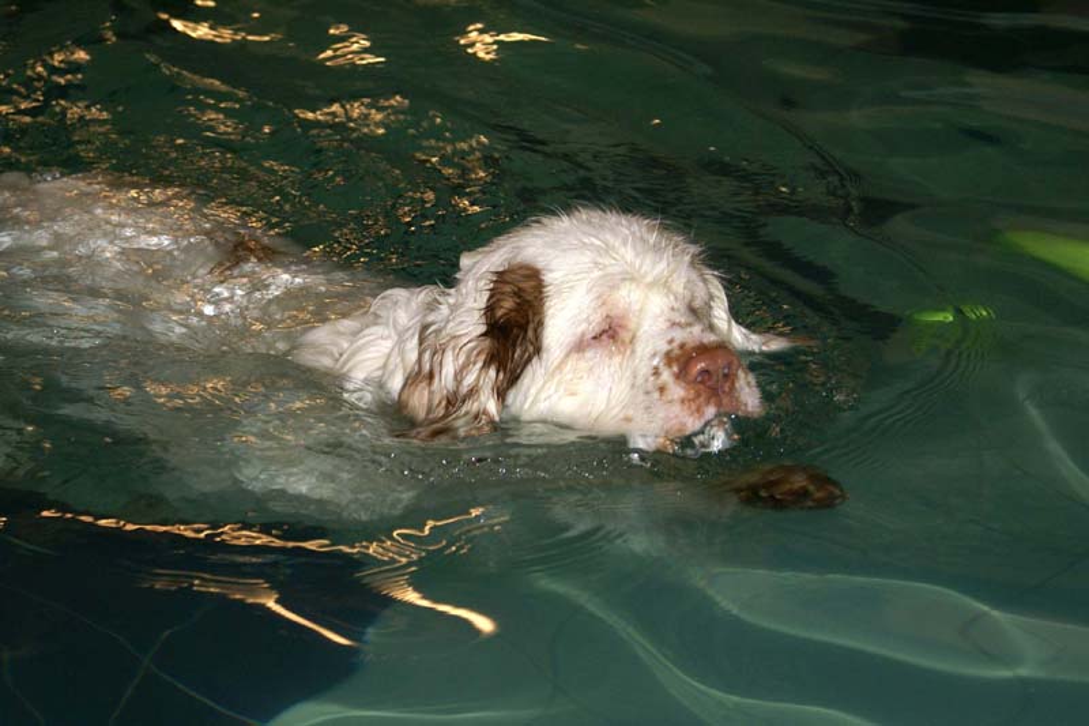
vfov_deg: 13.0
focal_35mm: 105
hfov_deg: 19.5
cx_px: 544
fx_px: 3175
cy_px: 363
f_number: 5.6
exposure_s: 1/125
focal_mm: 70
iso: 400
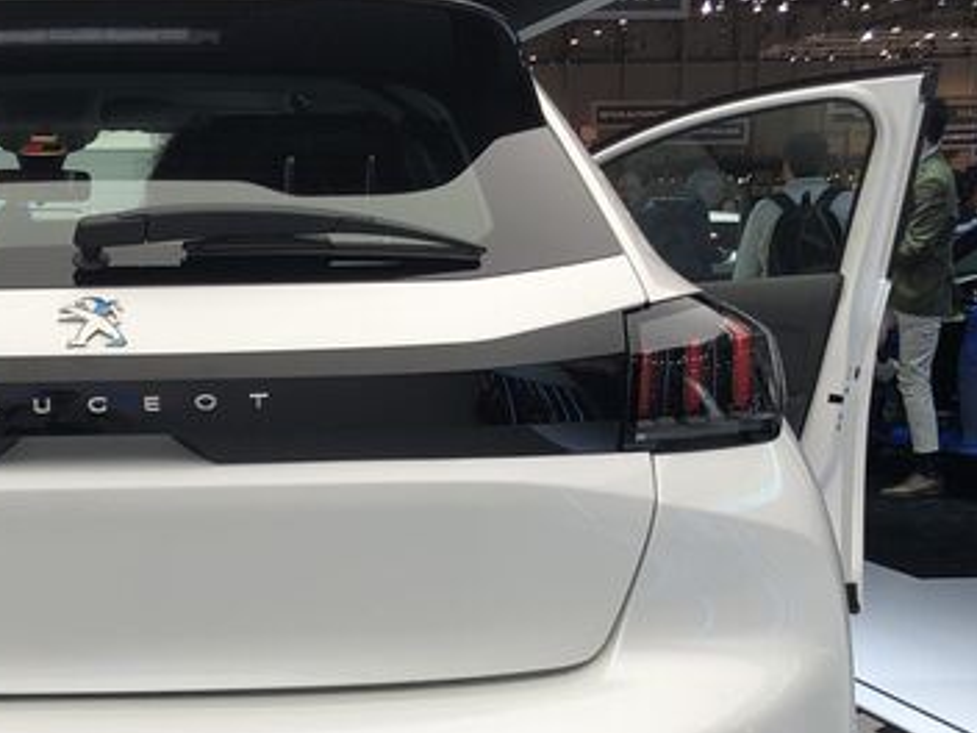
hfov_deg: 27.2
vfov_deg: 21.2
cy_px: 646
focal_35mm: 68
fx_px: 1919
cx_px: 36
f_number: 1.8
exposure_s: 1/100
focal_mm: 3.99
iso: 25
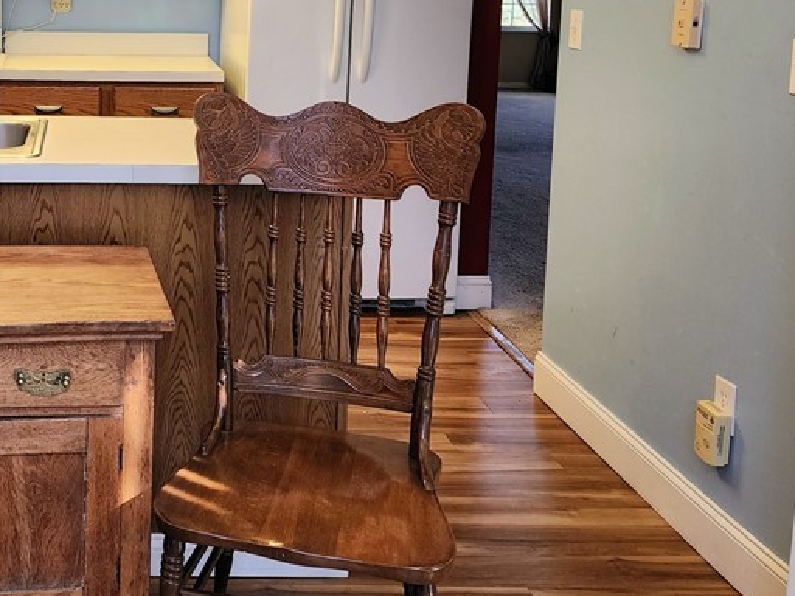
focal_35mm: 46
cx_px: 109
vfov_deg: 30.1
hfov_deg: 38.9
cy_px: 56
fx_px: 1056
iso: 125
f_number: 1.8
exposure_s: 1/120
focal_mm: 6.4
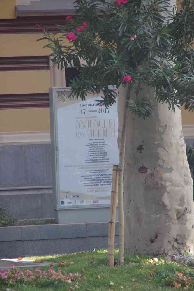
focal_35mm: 375
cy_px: 146
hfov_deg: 3.7
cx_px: 97
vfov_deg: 5.5
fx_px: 3031
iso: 3200
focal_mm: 250
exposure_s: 1/320
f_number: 10
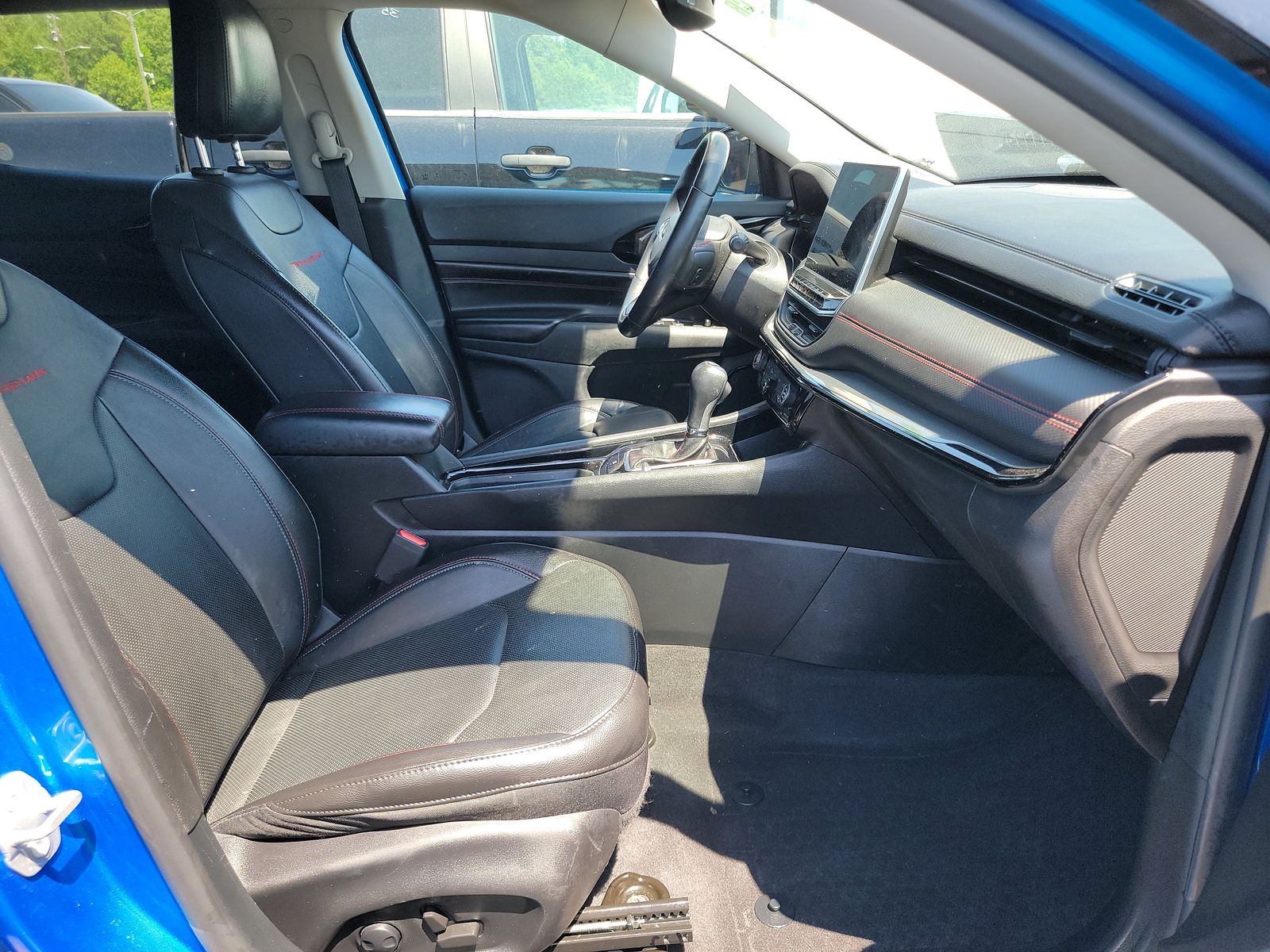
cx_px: 635
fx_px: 881
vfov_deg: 56.8
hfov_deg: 71.6
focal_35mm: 24
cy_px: 476
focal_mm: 6.7
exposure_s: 1/119
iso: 89
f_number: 1.8
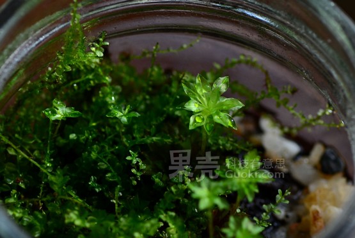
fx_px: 1554
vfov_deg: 8.7
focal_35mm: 158
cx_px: 178
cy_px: 119
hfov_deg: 13.0
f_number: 5.6
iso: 160
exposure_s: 1/100
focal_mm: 105
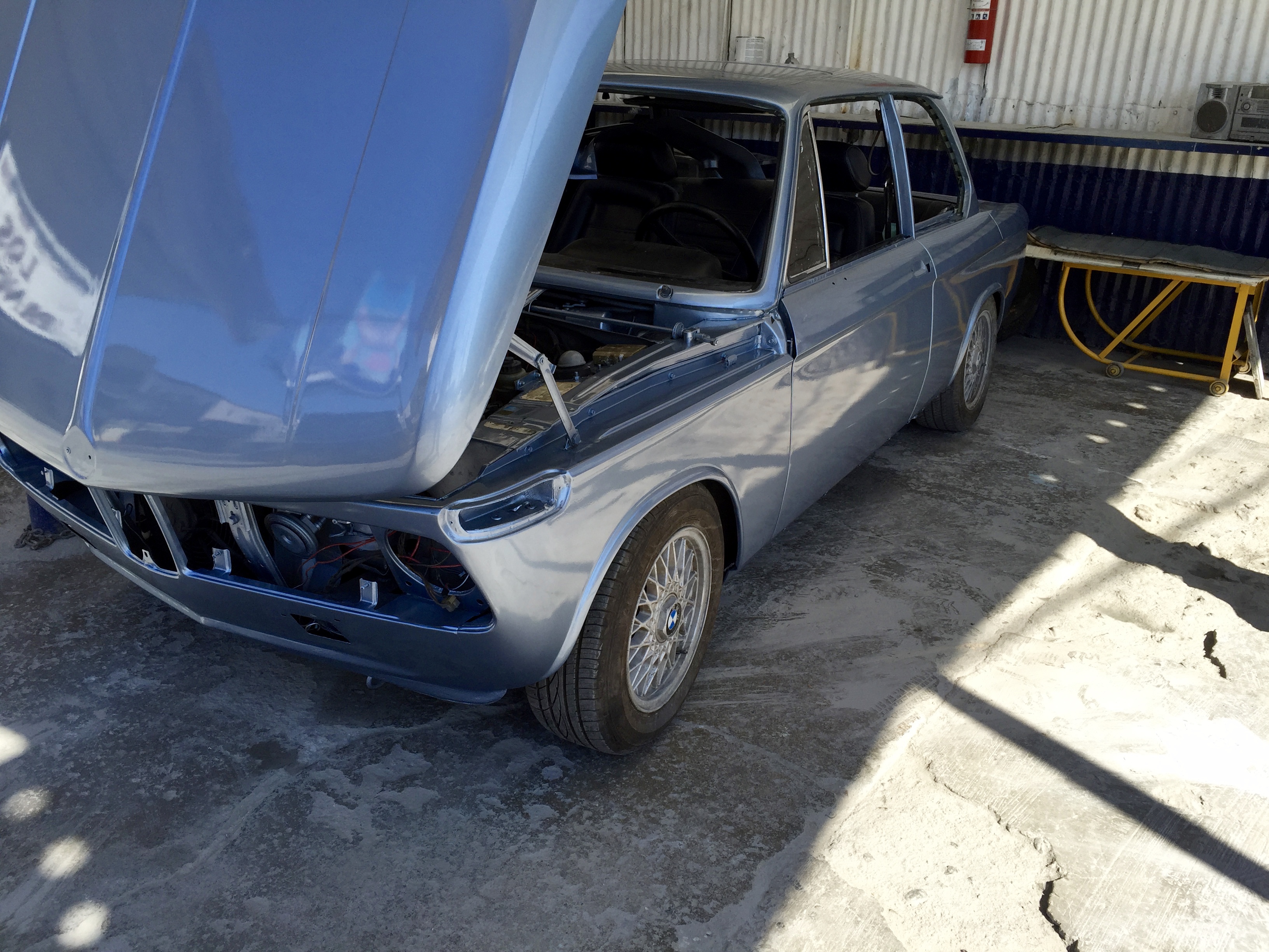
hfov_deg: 61.7
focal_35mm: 29
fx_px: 1063
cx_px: 634
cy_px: 476
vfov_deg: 48.2
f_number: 2.2
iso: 32
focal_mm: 4.15
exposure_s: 1/746
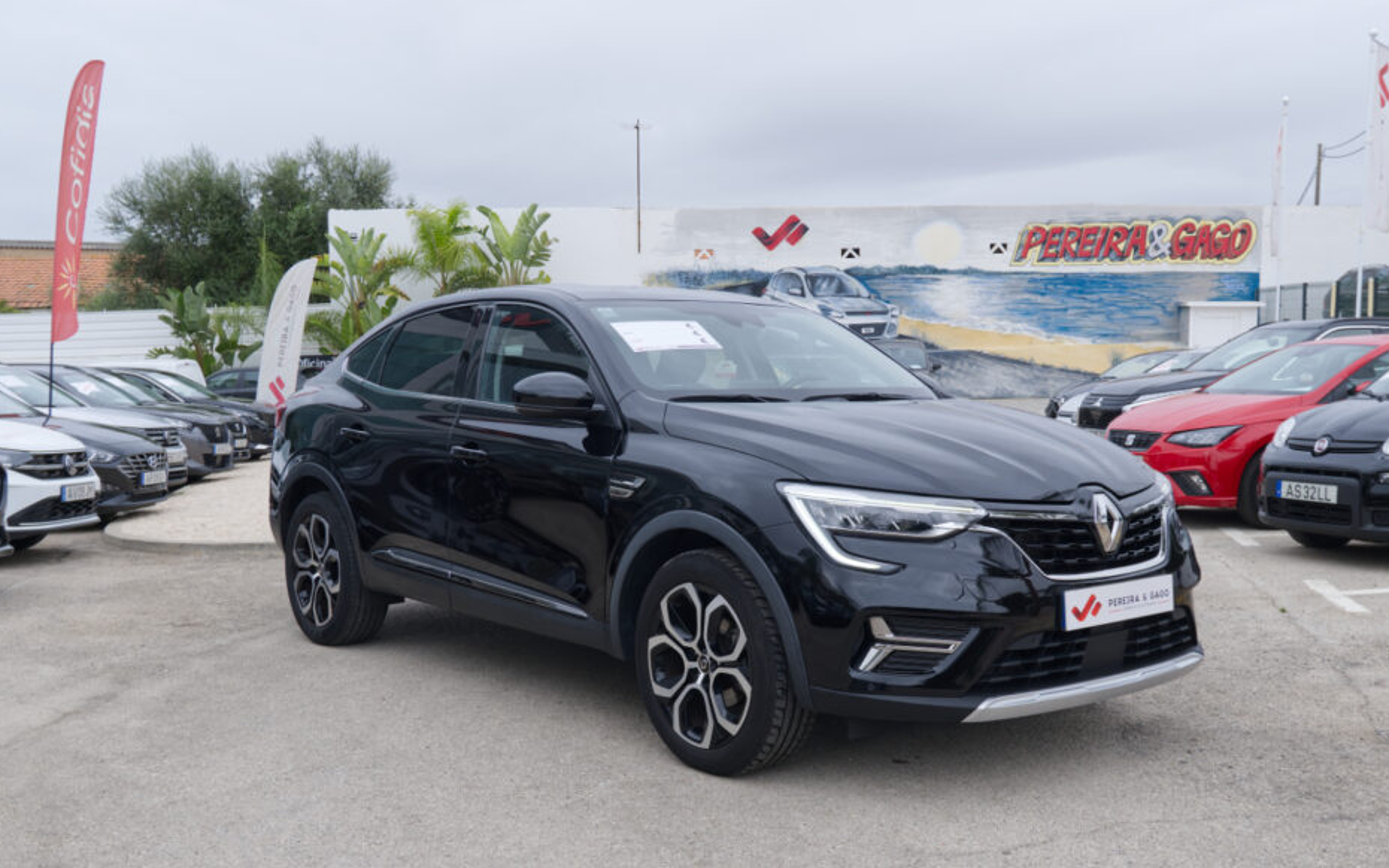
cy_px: 496
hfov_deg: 52.7
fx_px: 1401
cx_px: 730
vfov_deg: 34.4
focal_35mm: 37
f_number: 8
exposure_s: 1/125
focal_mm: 22.1
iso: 160
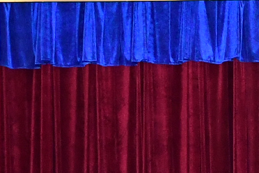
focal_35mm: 359
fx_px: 2583
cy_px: 323
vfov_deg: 3.8
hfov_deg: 5.6
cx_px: 492
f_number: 4
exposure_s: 1/200
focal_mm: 32
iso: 2500
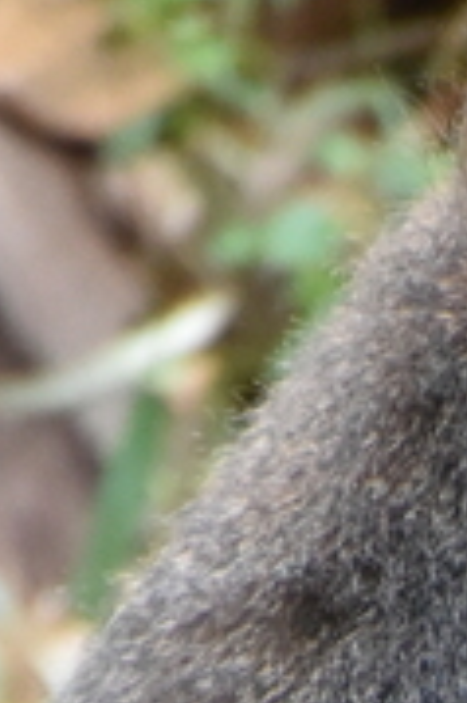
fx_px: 41894
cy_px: 2184
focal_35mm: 2149
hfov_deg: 0.6
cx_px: 1287
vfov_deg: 1.0
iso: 5000
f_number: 5.6
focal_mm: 300
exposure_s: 1/640
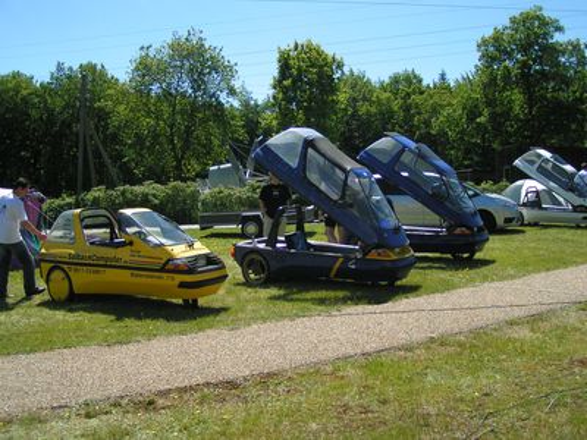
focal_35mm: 38
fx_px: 644
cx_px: 294
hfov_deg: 49.0
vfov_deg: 37.7
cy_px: 220
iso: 50
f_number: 2.8
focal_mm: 5.8
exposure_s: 1/1000
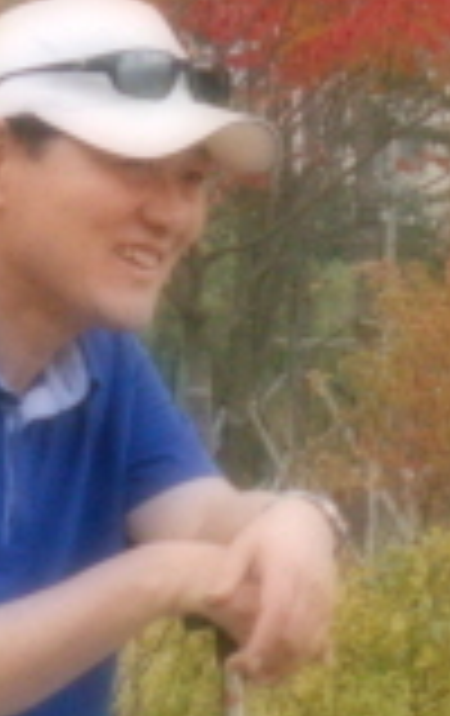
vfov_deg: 6.4
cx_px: 774
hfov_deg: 4.0
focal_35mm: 326
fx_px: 6368
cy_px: 56
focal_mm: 12.5
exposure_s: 1/125
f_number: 4.5
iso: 800
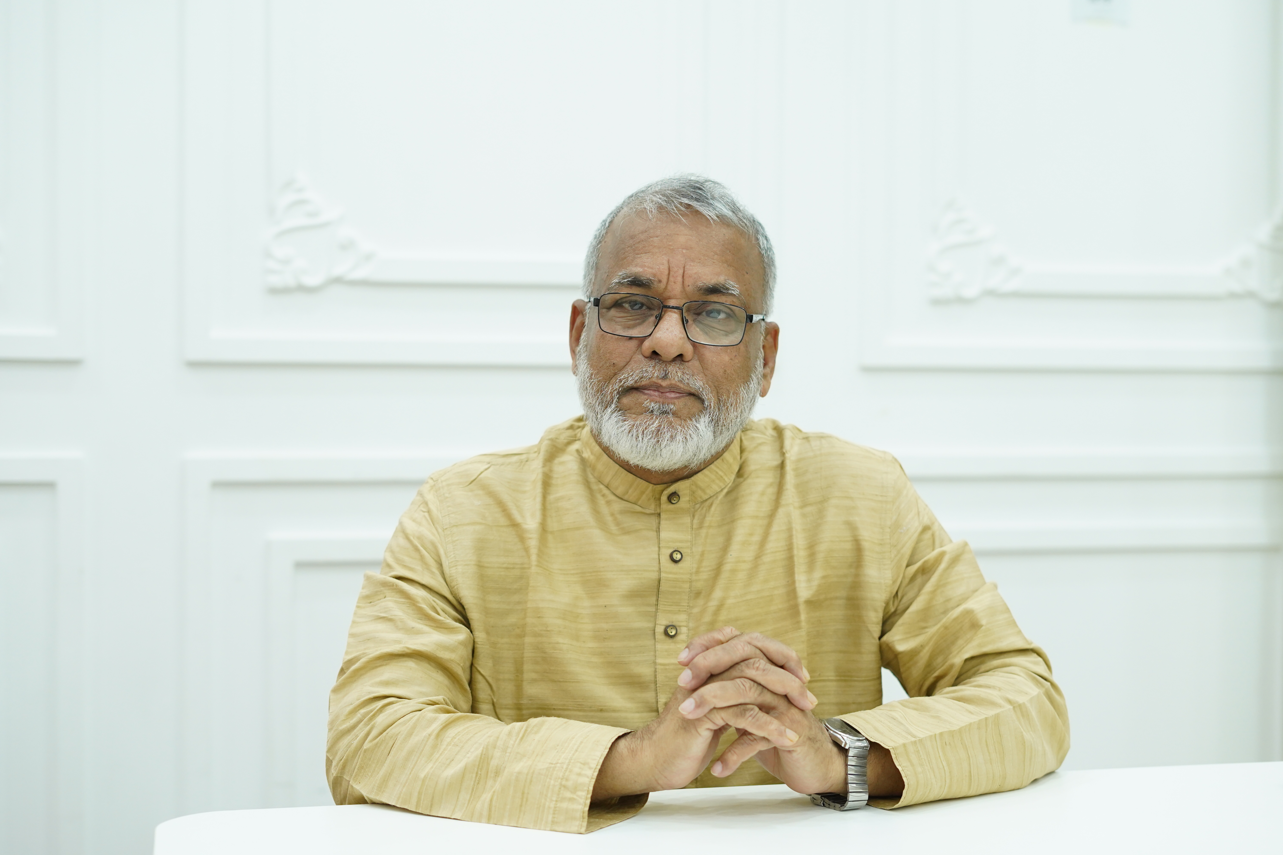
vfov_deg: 27.0
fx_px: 1782
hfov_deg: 39.6
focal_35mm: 50
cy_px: 428
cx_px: 642
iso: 2000
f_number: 2.8
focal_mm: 50
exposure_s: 1/200
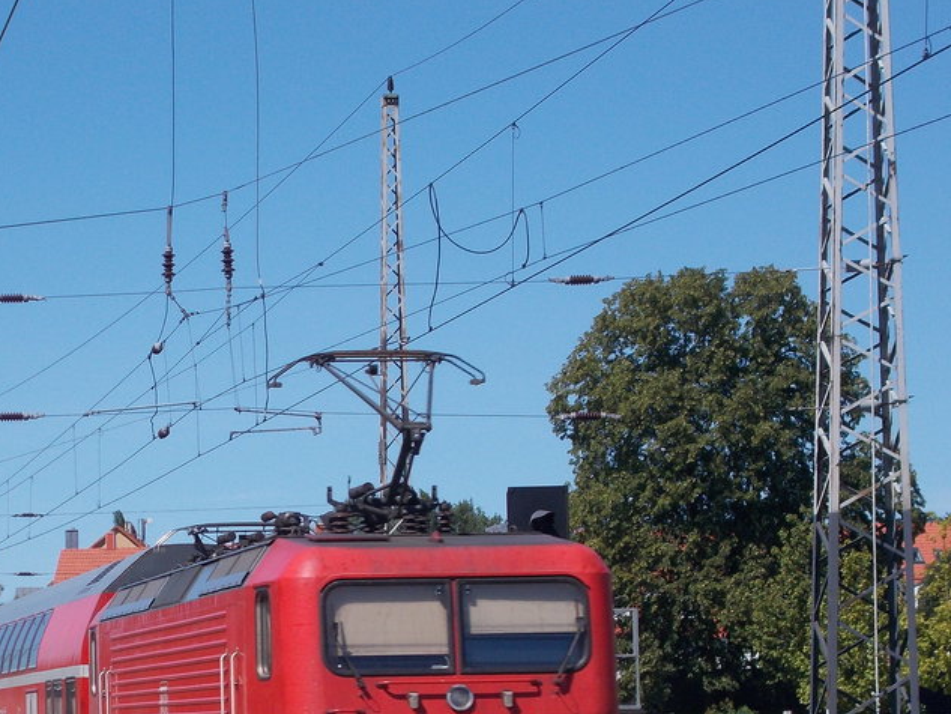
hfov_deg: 13.6
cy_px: 658
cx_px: 170
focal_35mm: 144
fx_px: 3957
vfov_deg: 10.2
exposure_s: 1/80
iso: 80
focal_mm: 13.5
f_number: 14.5
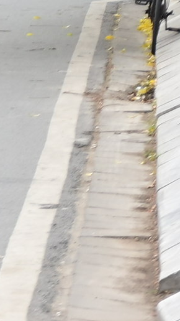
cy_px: -109
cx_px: -713
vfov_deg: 3.2
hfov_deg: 1.8
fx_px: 5689
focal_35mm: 670
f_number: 5.3
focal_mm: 75
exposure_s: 1/200
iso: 125
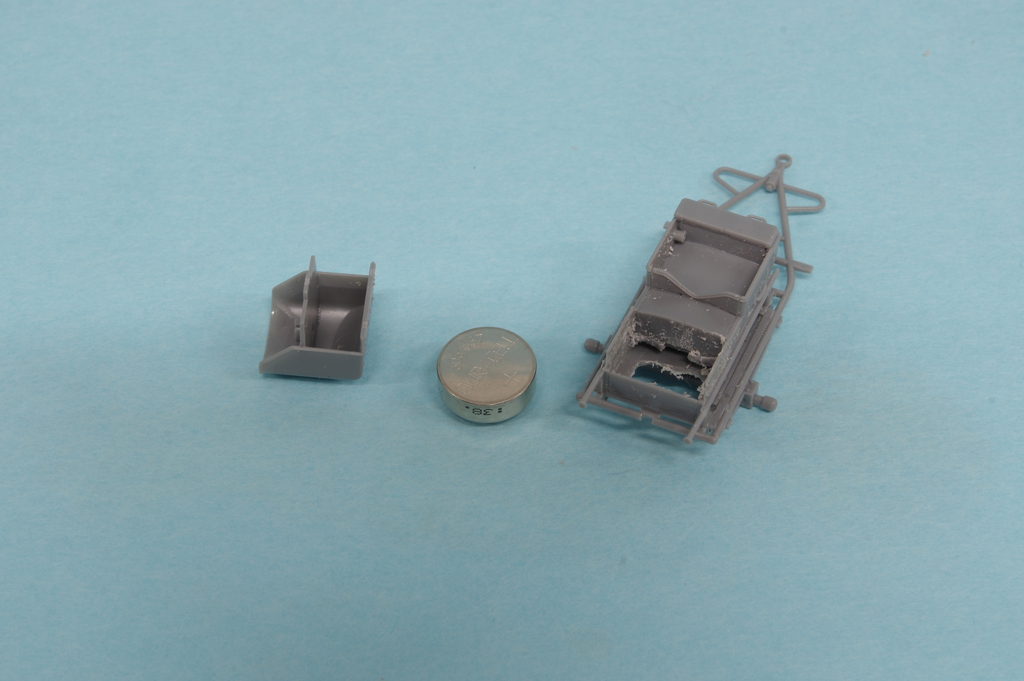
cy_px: 340
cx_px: 512
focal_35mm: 102
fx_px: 2899
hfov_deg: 20.0
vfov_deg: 13.4
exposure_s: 1
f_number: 20
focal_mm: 68
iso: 100
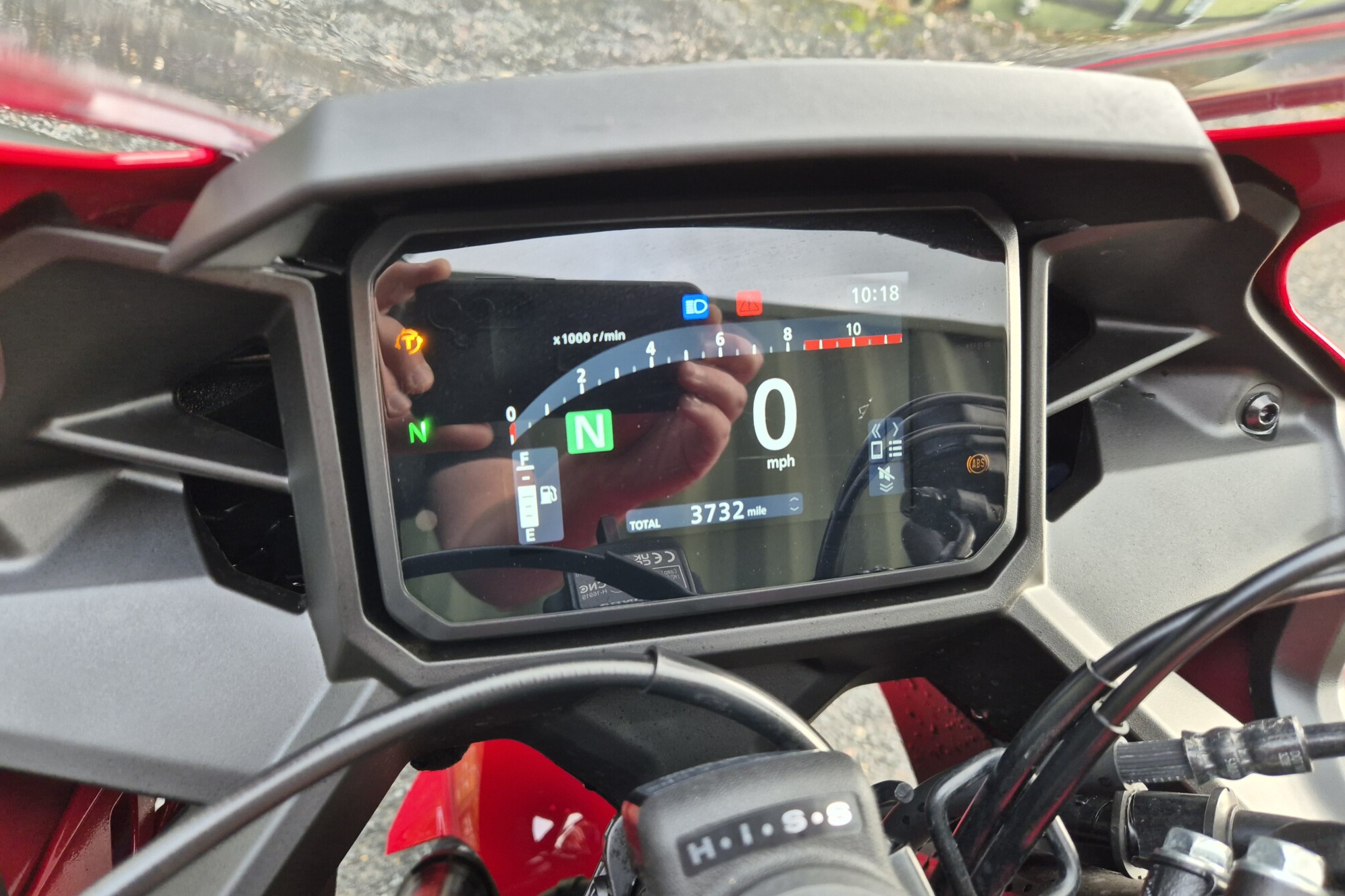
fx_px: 897
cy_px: 451
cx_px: 673
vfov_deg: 53.1
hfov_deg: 73.7
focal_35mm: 24
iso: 100
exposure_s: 1/180
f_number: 1.8
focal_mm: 5.4
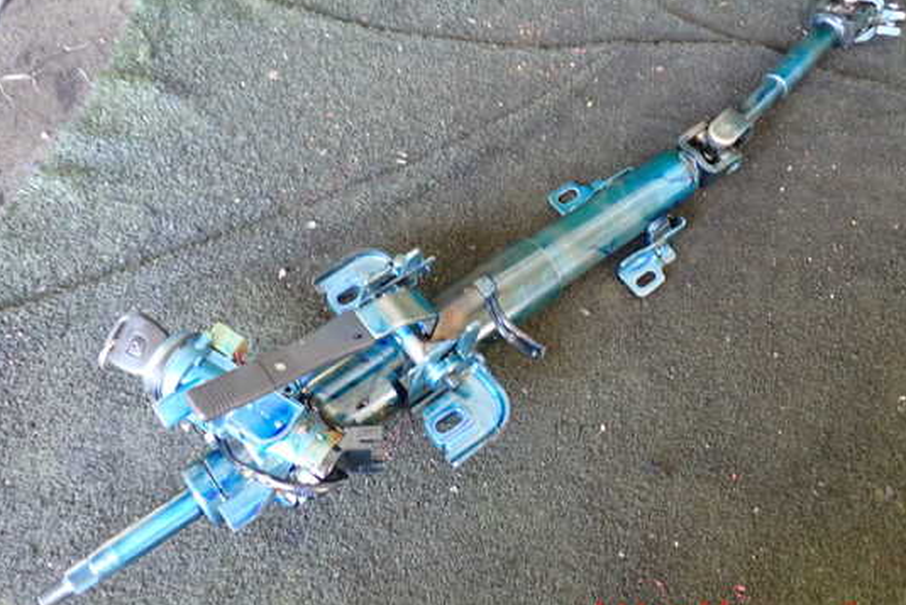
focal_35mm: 35
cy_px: 259
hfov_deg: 54.4
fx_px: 881
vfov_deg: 37.8
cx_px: 471
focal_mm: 5.4
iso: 400
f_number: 2.3
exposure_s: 1/30
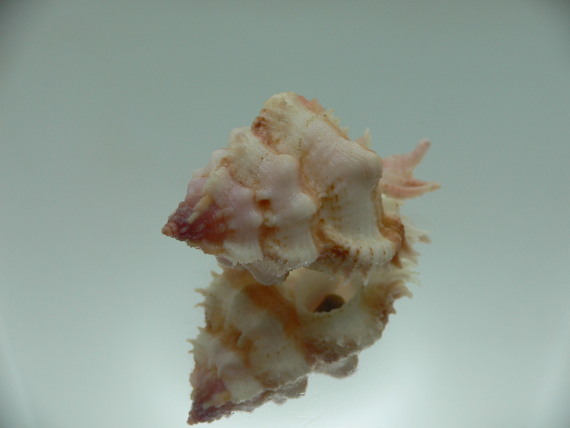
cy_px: 214
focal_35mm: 35
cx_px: 285
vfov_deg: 40.7
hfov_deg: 52.6
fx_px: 576
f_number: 2.8
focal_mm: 4.6
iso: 80
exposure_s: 1/100
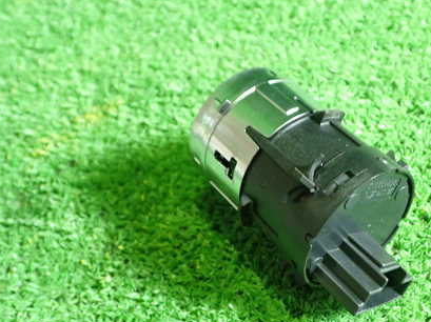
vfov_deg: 30.6
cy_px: 210
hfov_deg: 39.8
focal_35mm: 47
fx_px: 585
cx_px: 299
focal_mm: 5.79
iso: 400
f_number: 2.4
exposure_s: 1/30
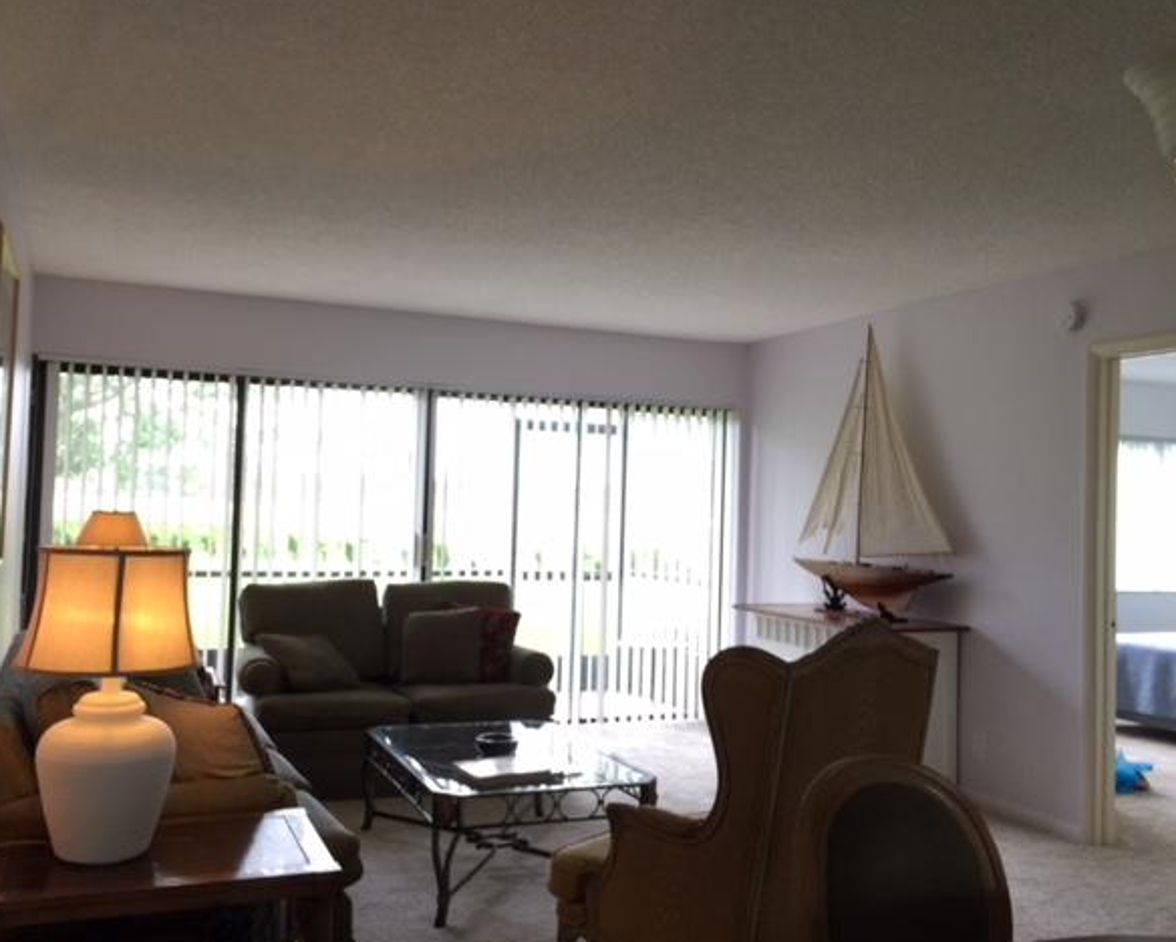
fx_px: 1080
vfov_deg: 47.2
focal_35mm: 31
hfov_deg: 57.1
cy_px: 473
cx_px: 538
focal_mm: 4.15
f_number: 2.2
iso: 50
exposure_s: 1/30
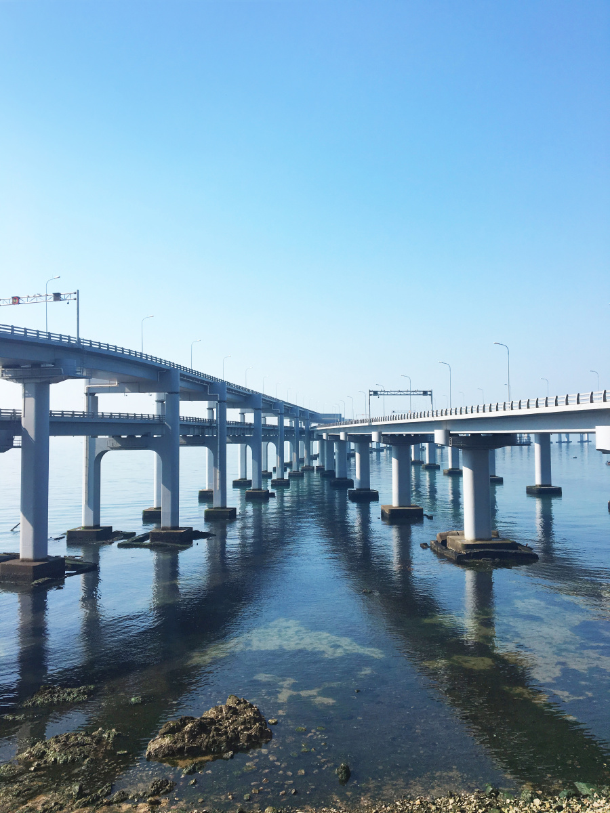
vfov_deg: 61.7
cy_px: 406
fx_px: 681
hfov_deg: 48.2
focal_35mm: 29
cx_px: 305
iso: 25
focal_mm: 4.15
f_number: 2.2
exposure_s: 1/1672
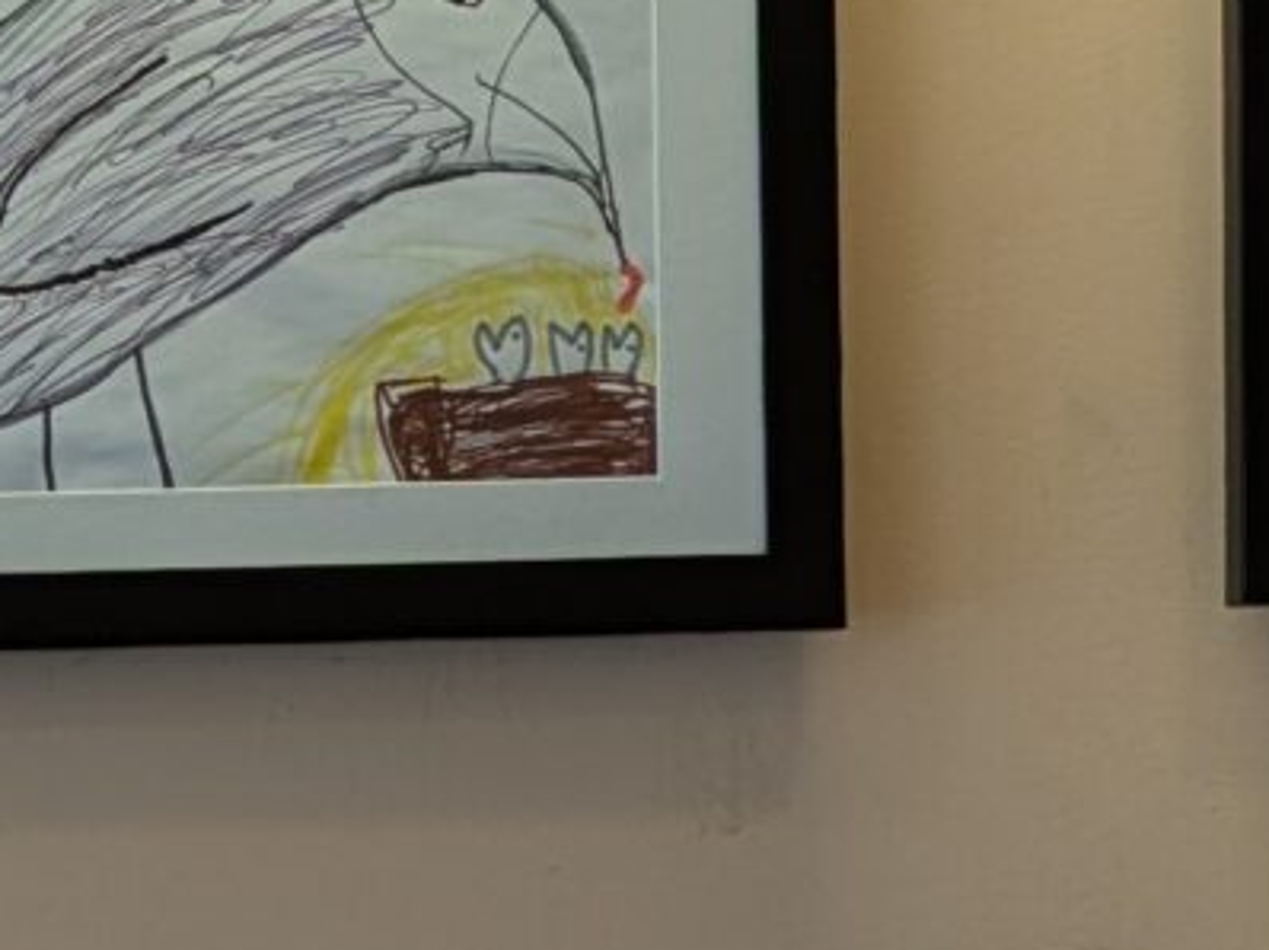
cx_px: -421
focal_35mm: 161
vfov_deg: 9.2
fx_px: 5899
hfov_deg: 11.9
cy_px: 950
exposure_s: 1/259
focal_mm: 5.43
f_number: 1.89
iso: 49
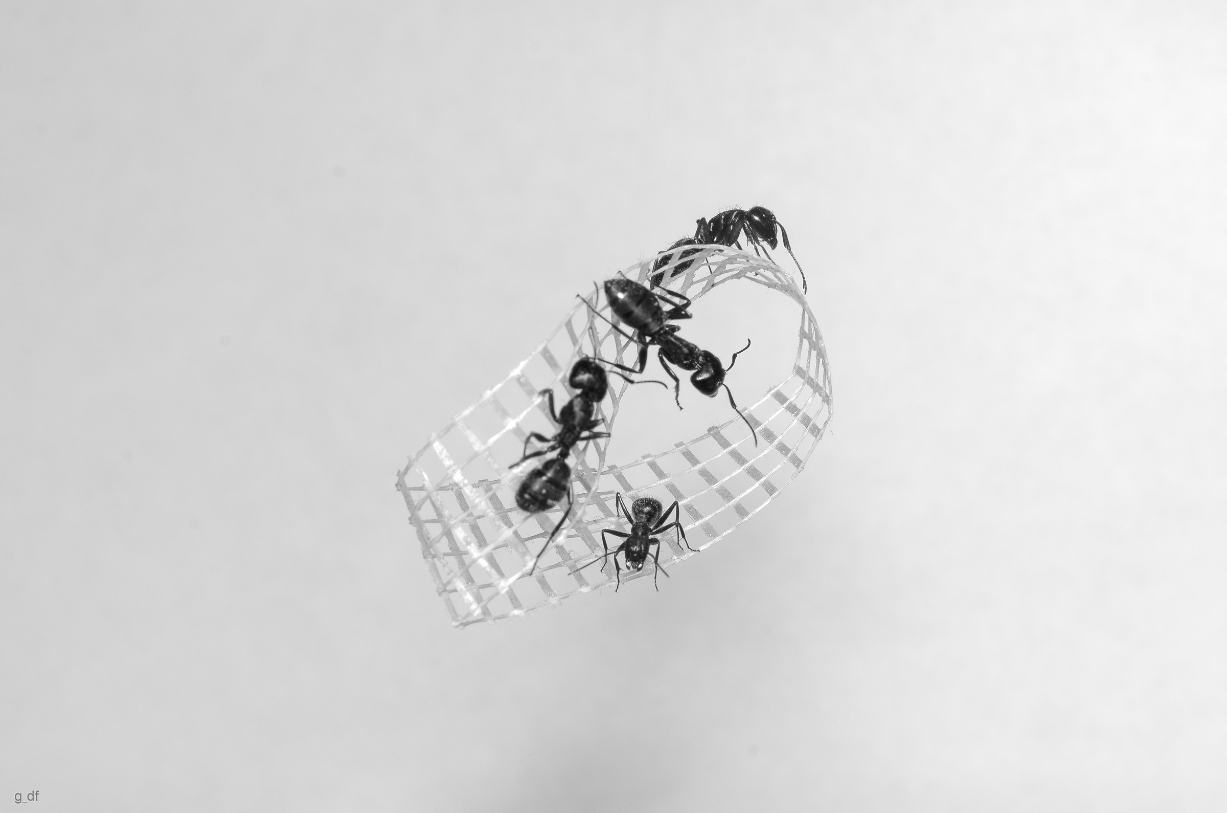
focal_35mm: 158
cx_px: 614
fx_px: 5356
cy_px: 406
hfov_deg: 13.1
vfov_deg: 8.7
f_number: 16
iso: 100
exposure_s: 1/320
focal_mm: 105
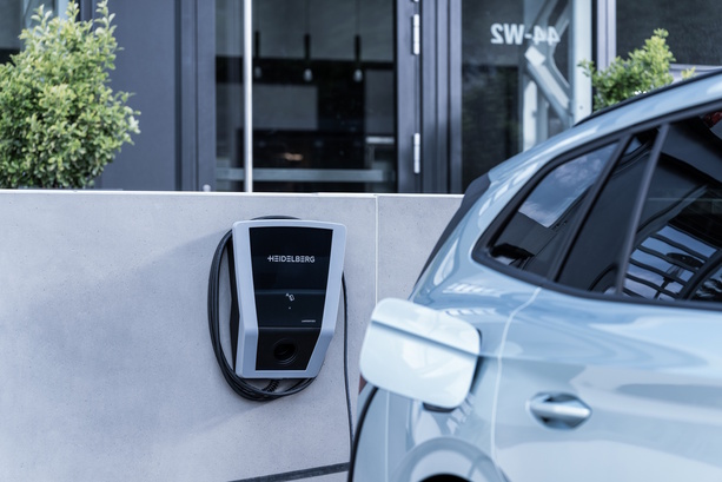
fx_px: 2407
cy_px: 241
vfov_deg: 11.4
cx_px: 361
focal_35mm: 120
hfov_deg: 17.1
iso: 200
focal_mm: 120
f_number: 4.5
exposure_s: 1/200
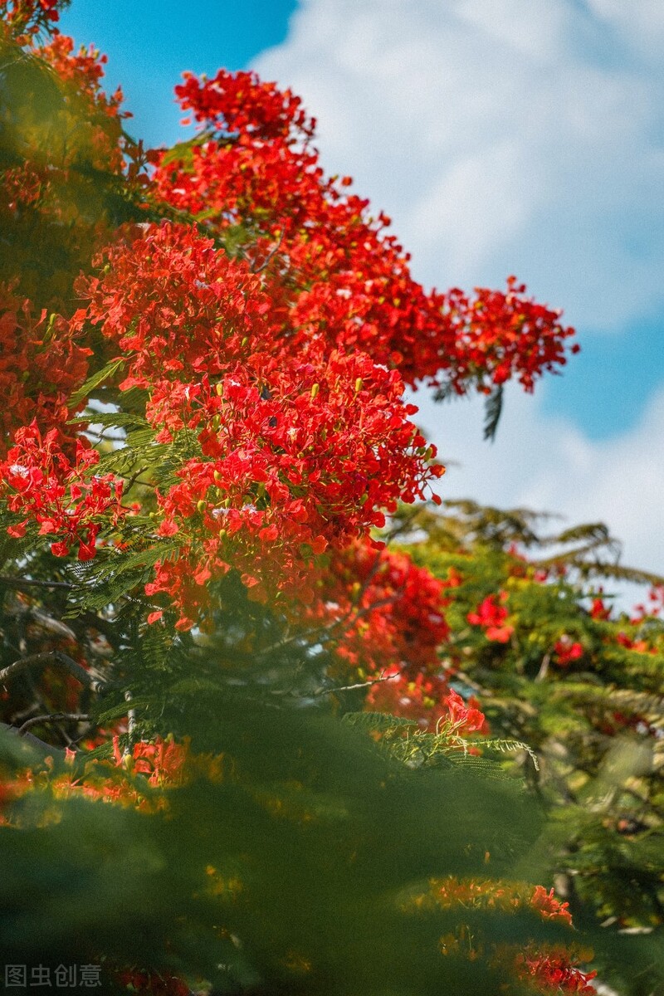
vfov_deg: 10.3
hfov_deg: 6.9
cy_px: 498
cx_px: 332
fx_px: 5533
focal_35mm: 200
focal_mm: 200
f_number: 4
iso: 100
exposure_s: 1/1250
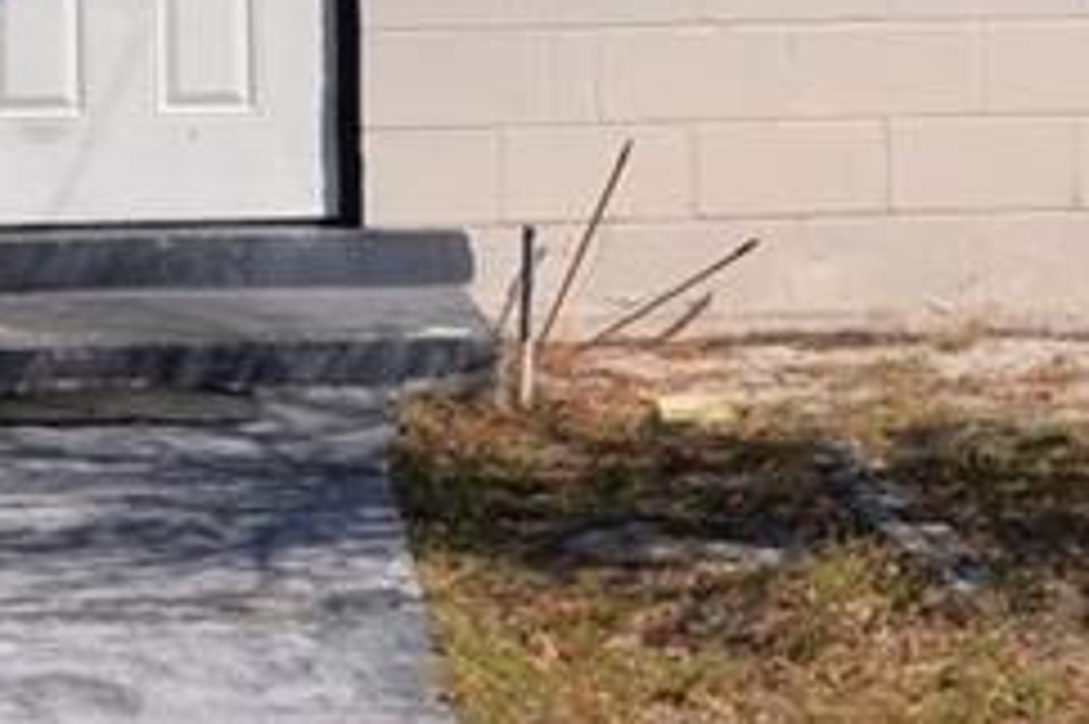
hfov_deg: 9.7
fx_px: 6408
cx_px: 670
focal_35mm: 212
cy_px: -254
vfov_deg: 6.4
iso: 100
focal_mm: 32
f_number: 11
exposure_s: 1/200
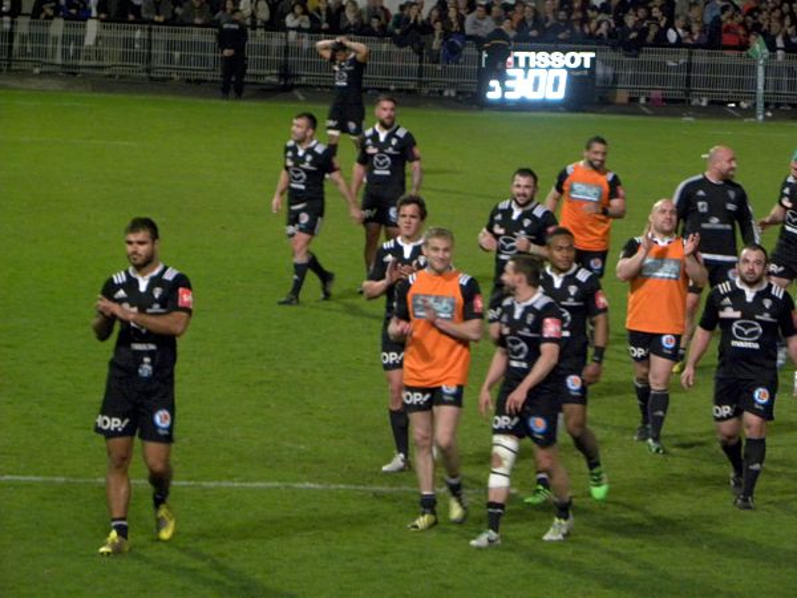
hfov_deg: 9.3
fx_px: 4881
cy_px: 299
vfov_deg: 7.0
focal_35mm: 212
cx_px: 398
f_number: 4.5
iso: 400
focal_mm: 37.7
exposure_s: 1/52.2
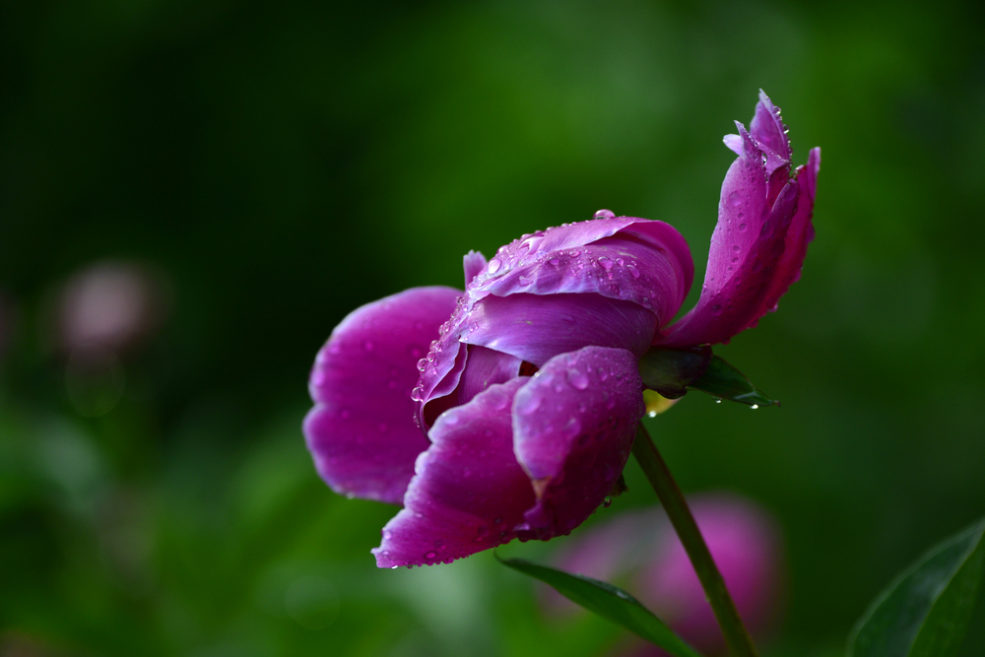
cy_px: 328
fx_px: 10945
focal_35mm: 400
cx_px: 492
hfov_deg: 5.2
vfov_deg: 3.4
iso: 800
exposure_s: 1/1250
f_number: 5.6
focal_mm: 400
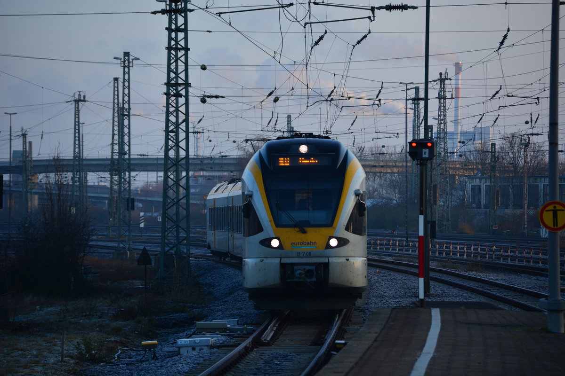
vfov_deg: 7.6
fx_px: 2825
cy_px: 188
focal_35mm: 180
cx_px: 282
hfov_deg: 11.4
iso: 250
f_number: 5.6
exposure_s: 1/500
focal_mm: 120
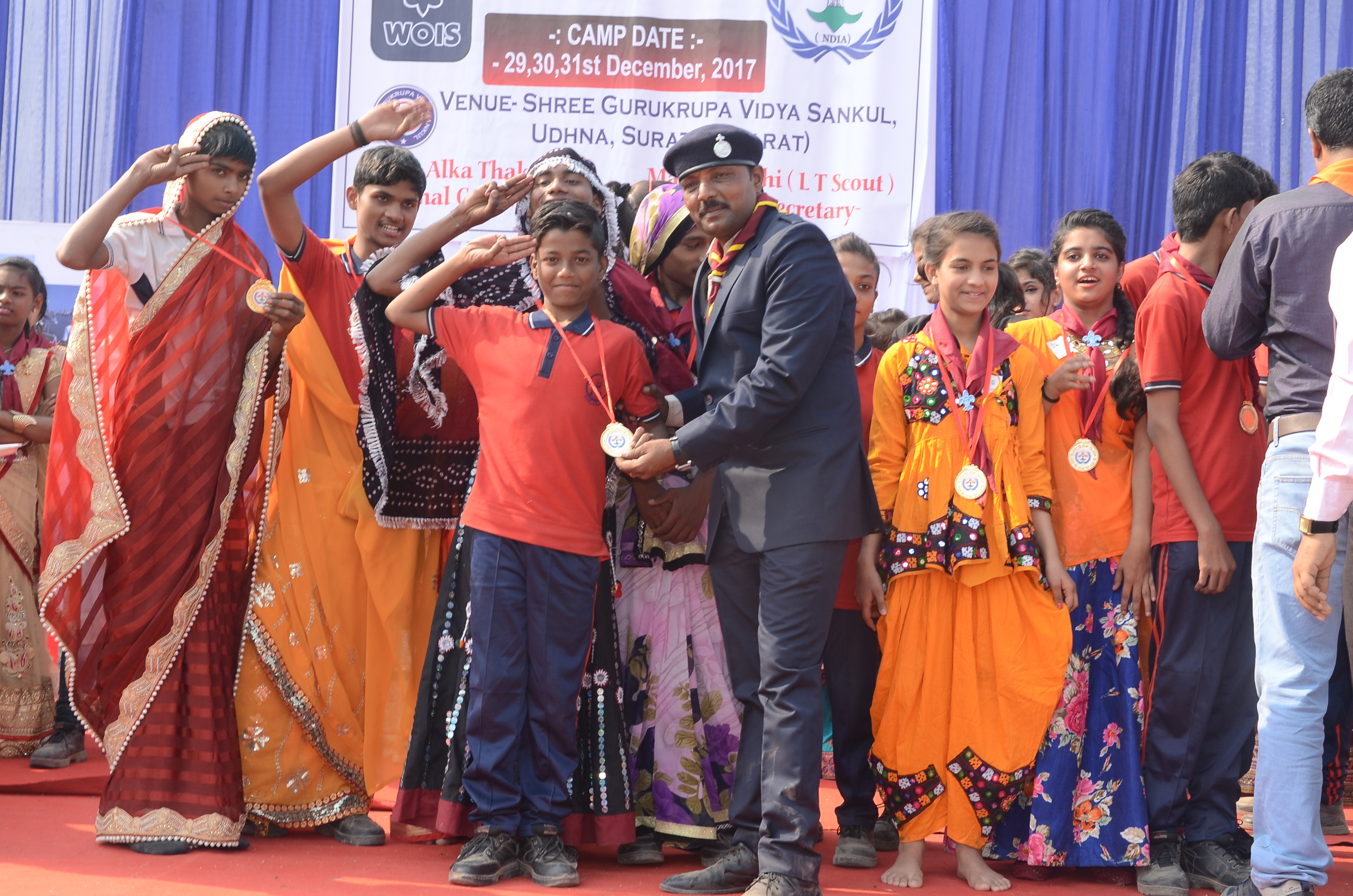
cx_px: 676
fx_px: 1913
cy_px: 448
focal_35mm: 51
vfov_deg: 26.4
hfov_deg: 39.0
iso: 250
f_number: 9
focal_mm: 34
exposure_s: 1/125
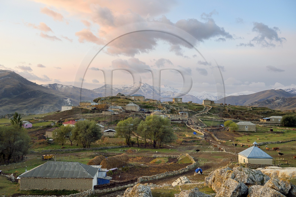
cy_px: 98
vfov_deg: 38.8
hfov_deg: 55.8
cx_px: 148
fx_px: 279
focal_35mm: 34
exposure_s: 1/160
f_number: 7.1
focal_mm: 34
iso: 800
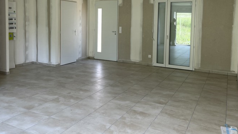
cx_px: 105
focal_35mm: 34
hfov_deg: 57.8
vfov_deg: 34.1
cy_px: 37
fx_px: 215
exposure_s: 1/122
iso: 50
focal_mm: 5.1
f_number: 1.6
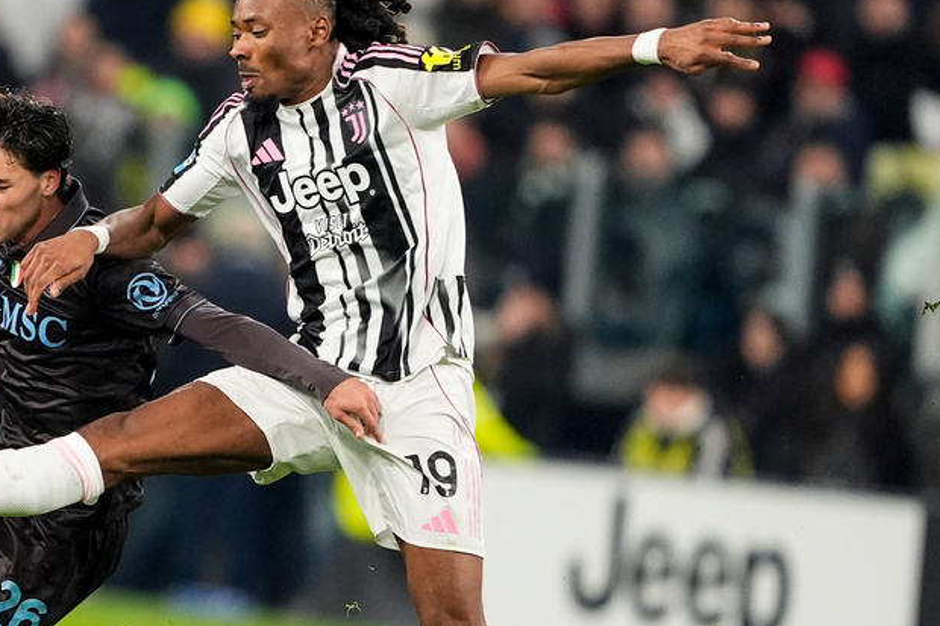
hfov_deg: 3.1
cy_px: 425
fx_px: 17254
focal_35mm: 661
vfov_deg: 2.1
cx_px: 415
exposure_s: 1/1250
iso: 2000
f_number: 2.8
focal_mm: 400
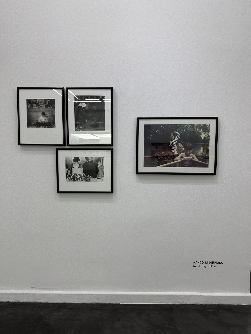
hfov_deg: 56.8
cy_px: 167
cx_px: 126
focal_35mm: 24
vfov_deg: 71.6
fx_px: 232
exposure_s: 1/134
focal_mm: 6.76
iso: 50
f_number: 1.78
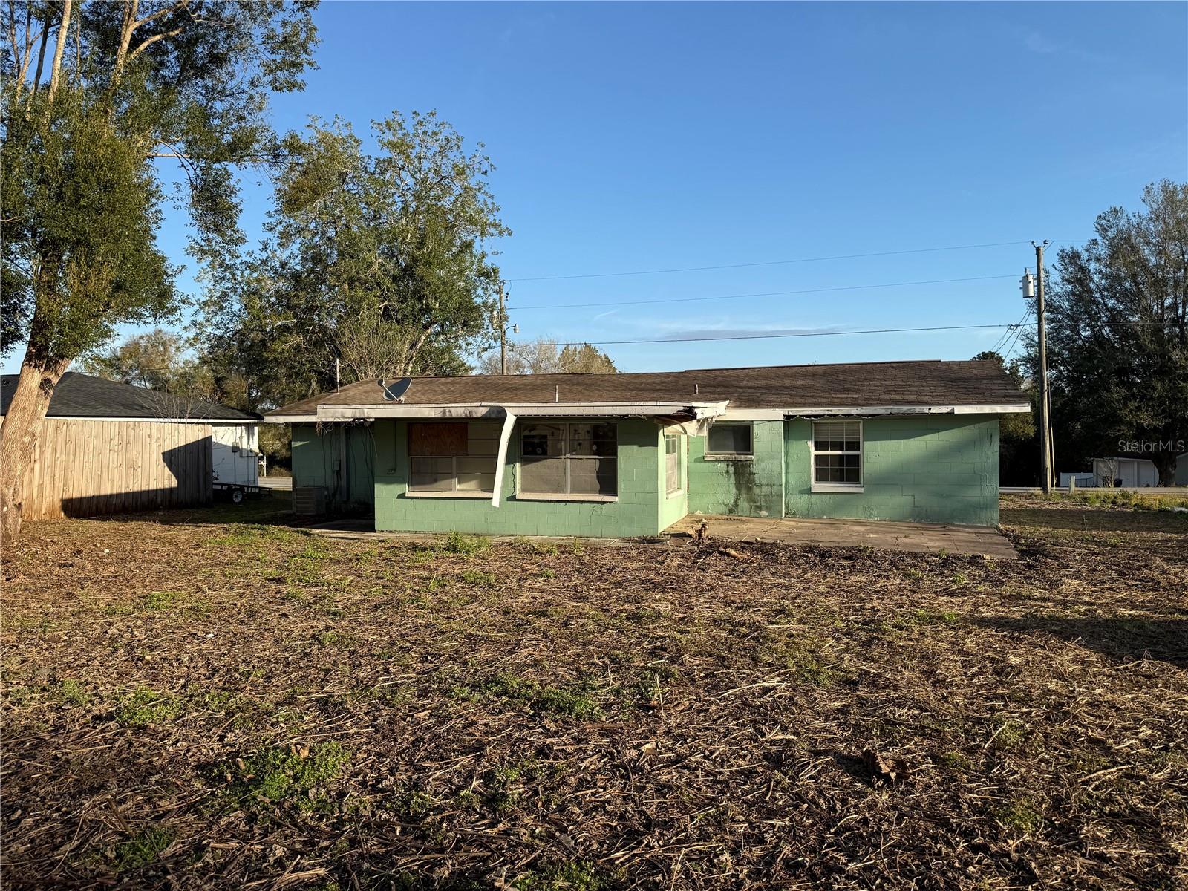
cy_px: 446
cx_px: 594
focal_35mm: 24
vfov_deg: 56.8
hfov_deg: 71.6
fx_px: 824
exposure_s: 1/2525
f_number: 1.78
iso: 80
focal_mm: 6.76
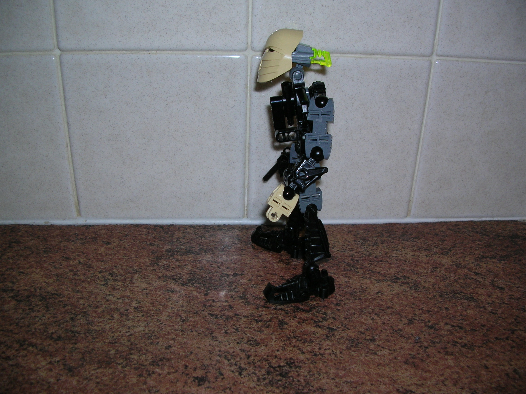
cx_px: 263
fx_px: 531
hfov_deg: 52.7
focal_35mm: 35
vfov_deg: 40.6
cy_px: 197
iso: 50
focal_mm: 5.8
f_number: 2.8
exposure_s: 1/60.1
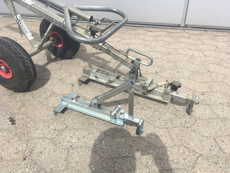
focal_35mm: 29
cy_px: 86
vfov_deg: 48.2
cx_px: 115
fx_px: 193
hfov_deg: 61.7
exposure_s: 1/1425
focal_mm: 4.15
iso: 25
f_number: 2.2
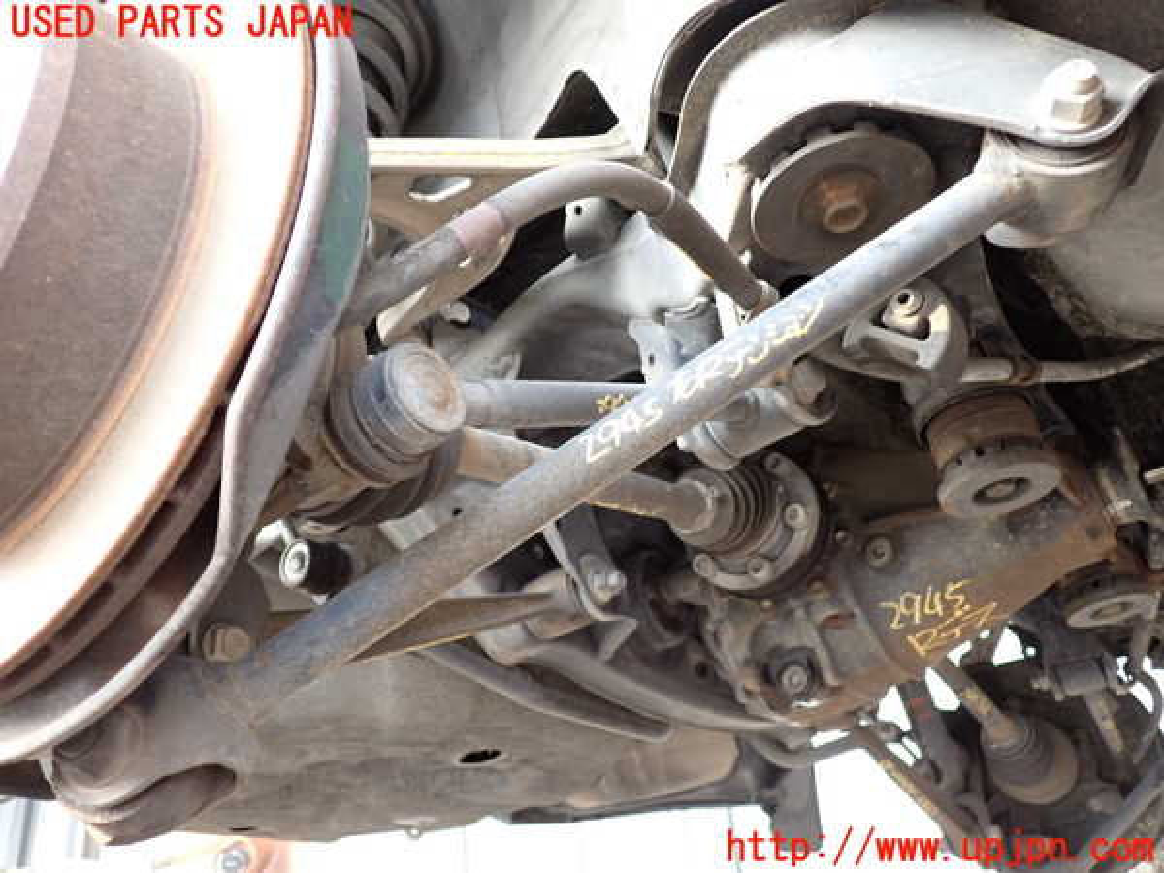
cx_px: 582
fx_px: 1009
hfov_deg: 60.0
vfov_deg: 46.8
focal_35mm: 30
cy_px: 436
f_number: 2.3
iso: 400
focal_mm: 5.4
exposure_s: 1/125
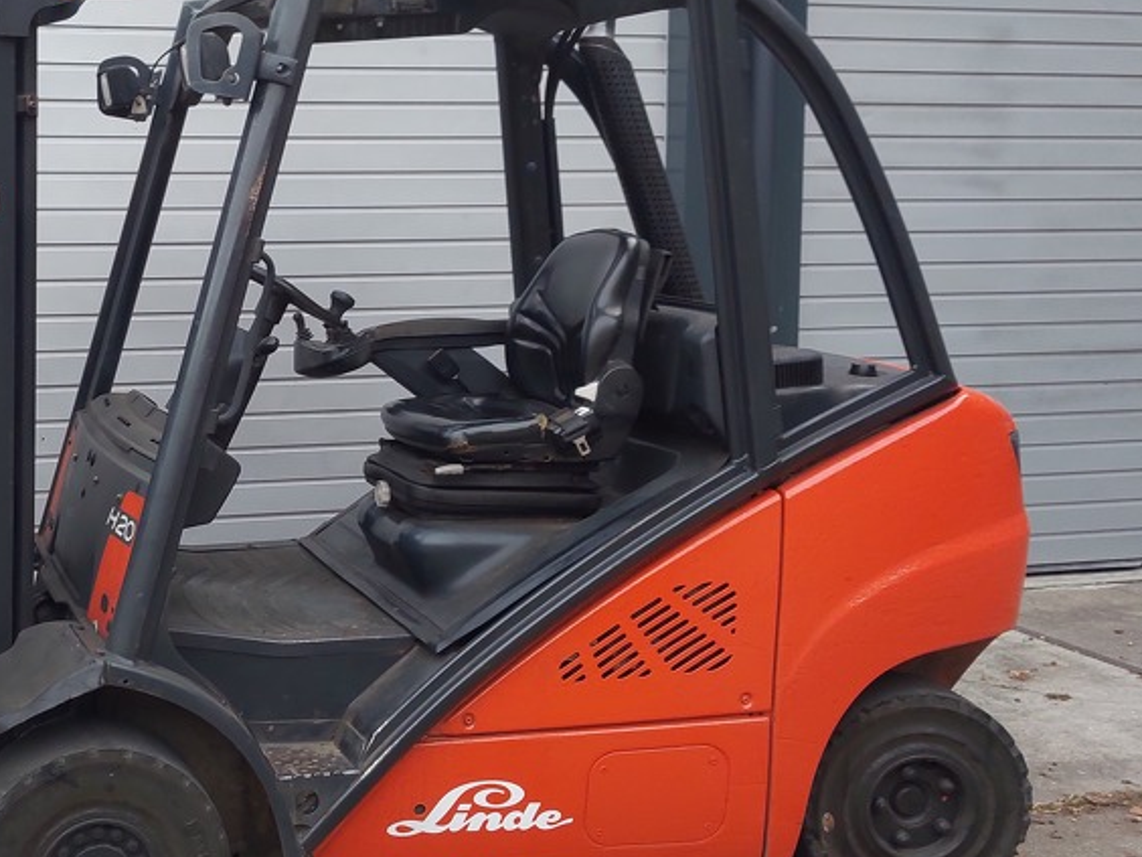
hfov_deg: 37.1
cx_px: 184
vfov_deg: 29.6
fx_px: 1617
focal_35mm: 49
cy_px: 371
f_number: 1.8
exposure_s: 1/50
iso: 40
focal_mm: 4
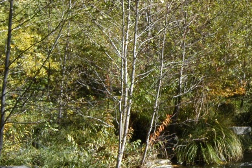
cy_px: 74
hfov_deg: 26.2
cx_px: 280
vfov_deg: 19.2
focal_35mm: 71
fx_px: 497
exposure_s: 1/15
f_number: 22
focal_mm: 18
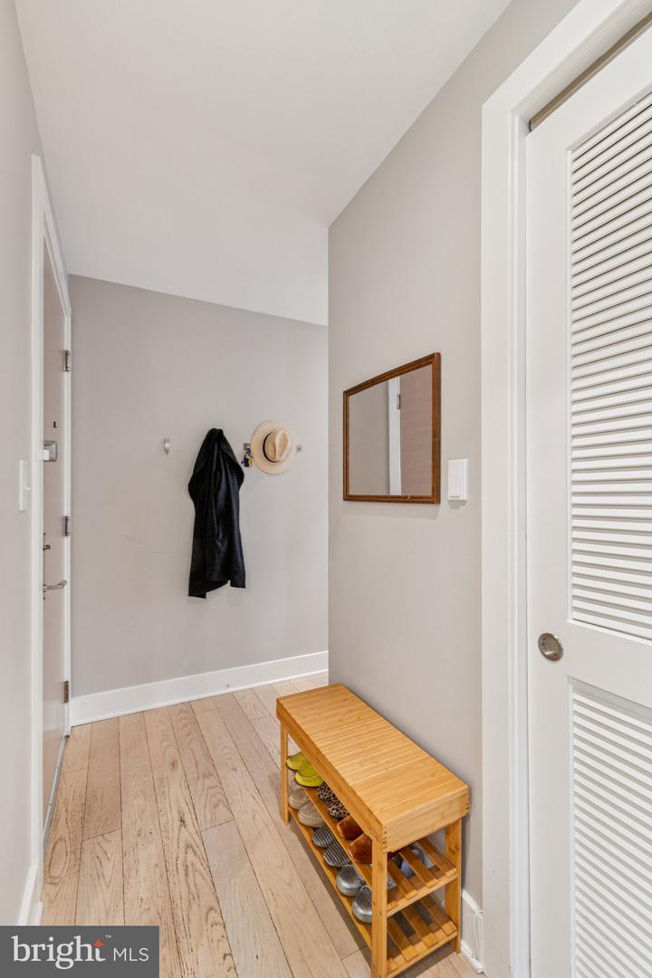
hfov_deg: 77.3
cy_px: 489
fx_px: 407
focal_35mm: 15
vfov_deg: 100.4
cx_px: 326
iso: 250
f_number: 9
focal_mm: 10
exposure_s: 1/2
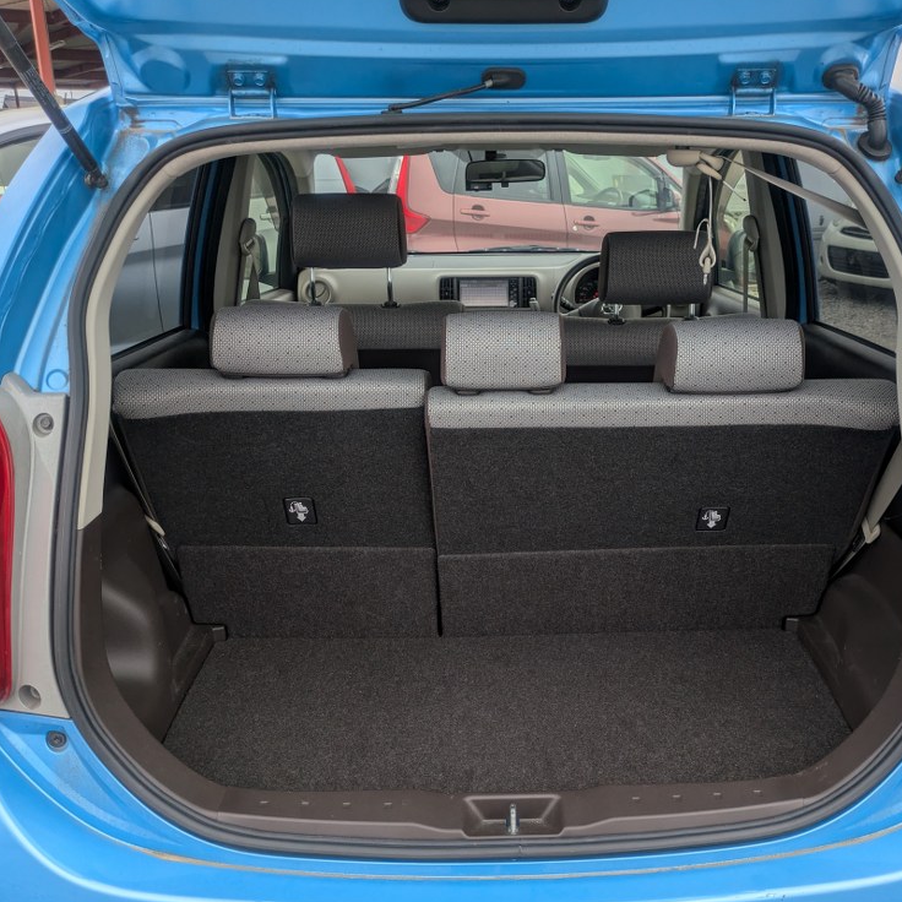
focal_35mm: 32
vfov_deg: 51.1
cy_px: 473
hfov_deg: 50.9
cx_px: 525
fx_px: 943
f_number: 1.89
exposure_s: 1/733
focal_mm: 5.43
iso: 45
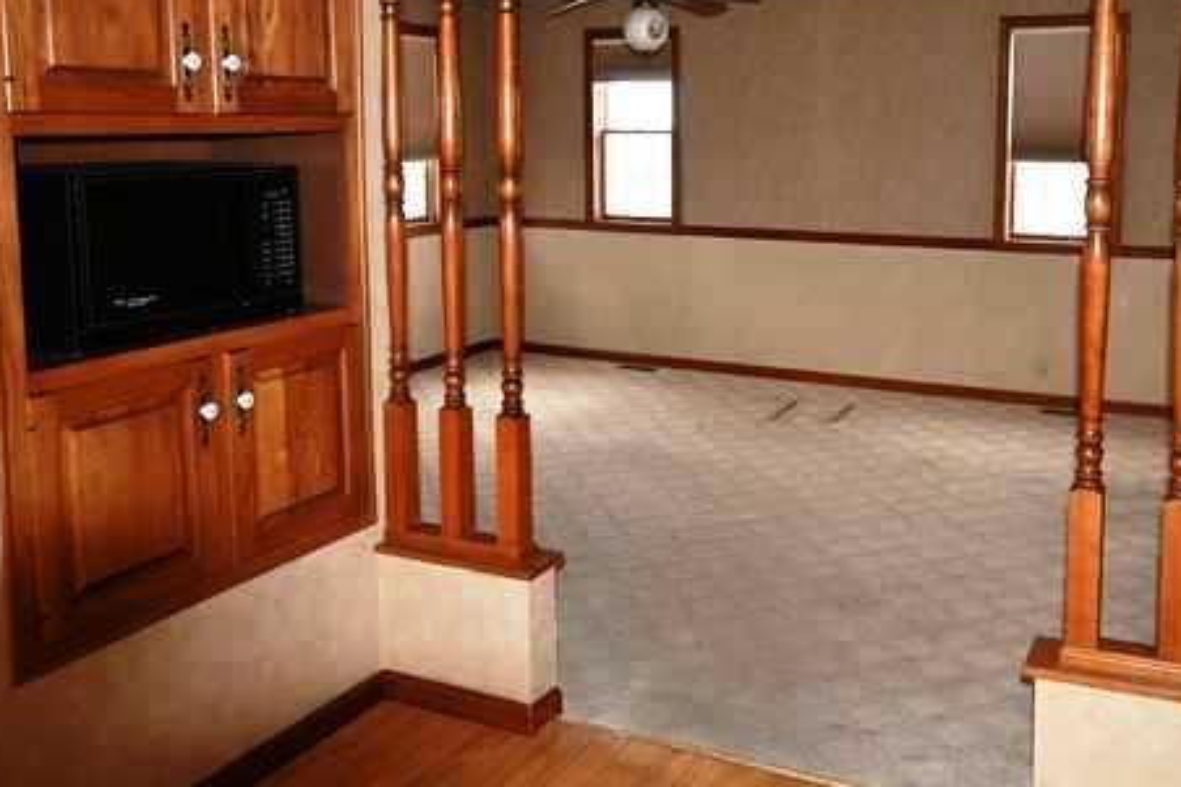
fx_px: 1115
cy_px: 237
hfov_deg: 55.0
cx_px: 755
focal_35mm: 34
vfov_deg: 38.2
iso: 1250
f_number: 3.5
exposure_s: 1/60
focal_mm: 16
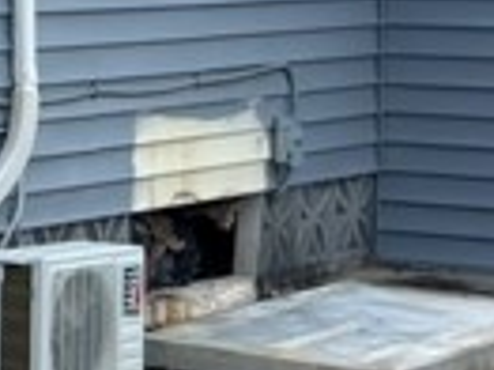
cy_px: -49
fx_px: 2894
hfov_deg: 8.4
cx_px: -920
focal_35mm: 203
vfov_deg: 7.3
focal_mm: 5.96
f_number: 1.6
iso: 50
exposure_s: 1/3021
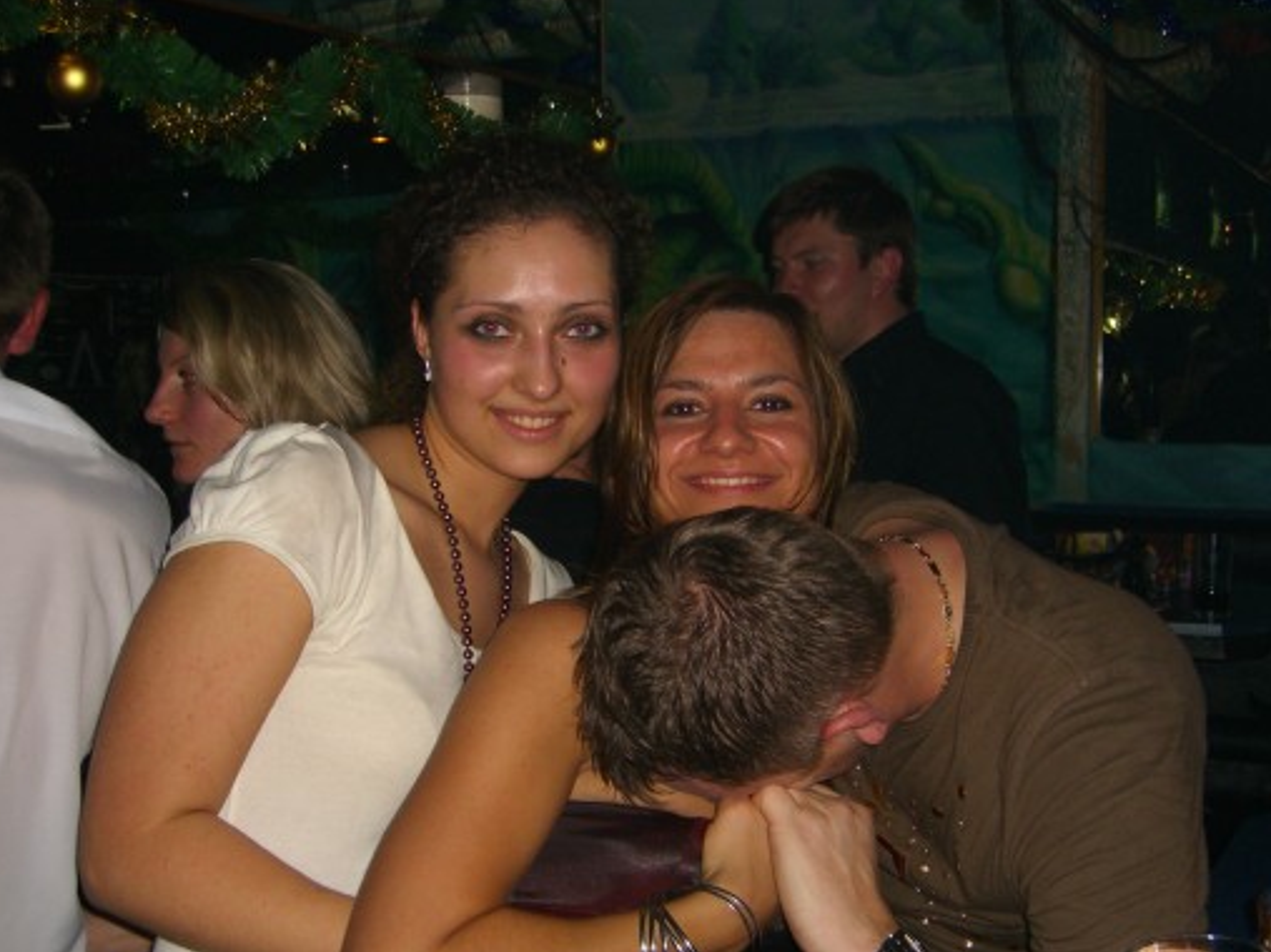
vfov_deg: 32.1
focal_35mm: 45
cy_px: 556
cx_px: 622
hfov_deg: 42.1
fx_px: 1652
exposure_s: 1/60
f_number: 2.8
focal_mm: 7.9
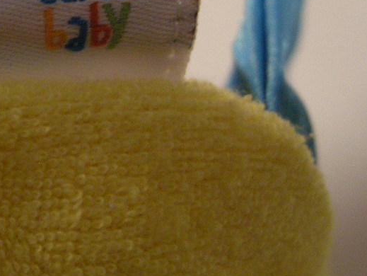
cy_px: 13
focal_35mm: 69
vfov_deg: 20.8
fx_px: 732
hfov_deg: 27.9
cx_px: 106
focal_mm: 7.5
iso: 448
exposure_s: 1/8
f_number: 2.7
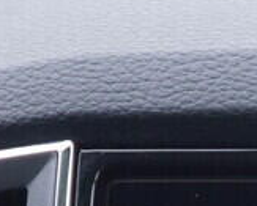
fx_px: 2271
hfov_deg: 6.0
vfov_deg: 5.1
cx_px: 738
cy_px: 454
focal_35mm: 298
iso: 250
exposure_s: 1/40
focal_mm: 24
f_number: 2.8
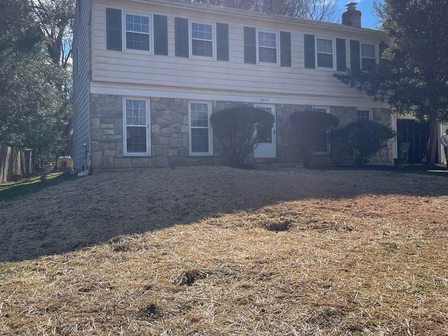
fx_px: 414
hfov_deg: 56.8
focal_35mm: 32
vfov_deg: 44.1
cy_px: 153
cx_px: 241
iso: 32
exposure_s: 1/2924
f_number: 1.6
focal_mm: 5.1
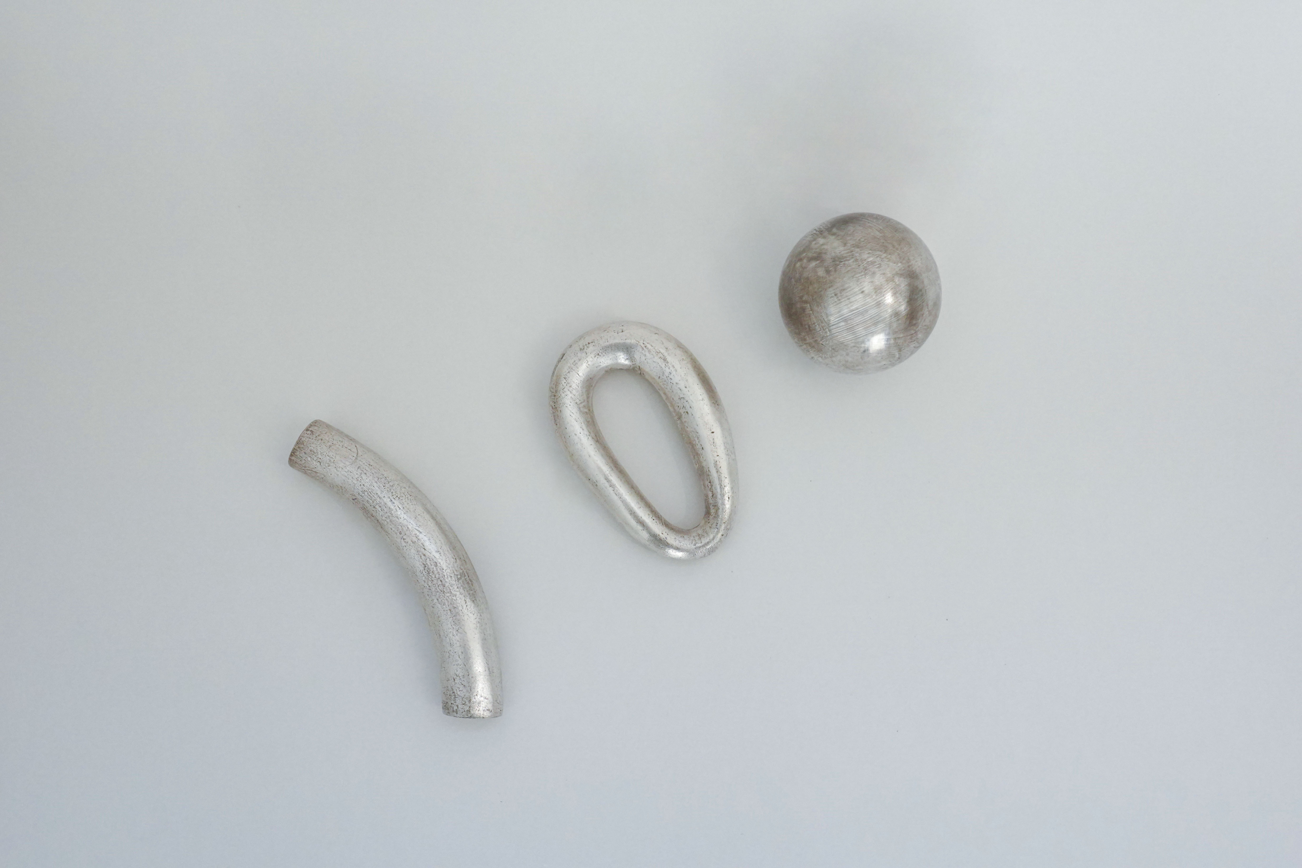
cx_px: 651
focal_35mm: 44
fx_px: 1591
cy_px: 434
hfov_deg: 44.5
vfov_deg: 30.5
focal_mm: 16.21
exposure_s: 1/800
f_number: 5
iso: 1000
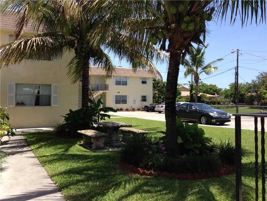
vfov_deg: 42.9
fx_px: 255
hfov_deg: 55.4
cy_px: 100
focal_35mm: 33
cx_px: 134
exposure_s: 1/985
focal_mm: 4.13
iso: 50
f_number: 2.4
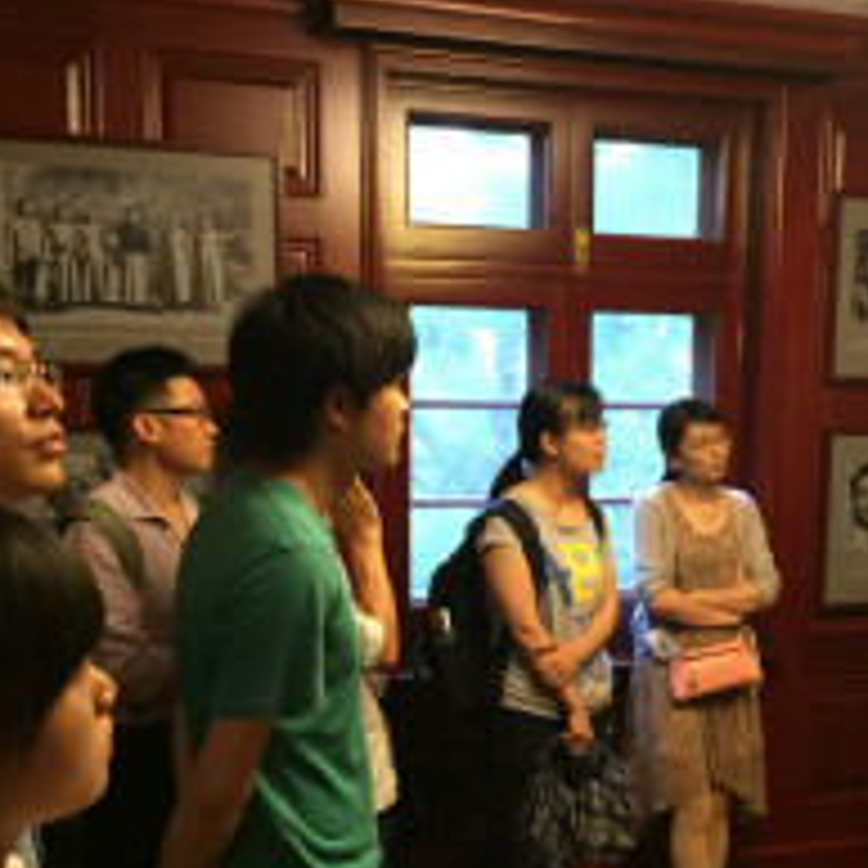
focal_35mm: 46
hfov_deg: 36.6
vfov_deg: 36.5
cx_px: 544
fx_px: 1305
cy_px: 560
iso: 250
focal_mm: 4.15
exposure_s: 1/20
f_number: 2.2
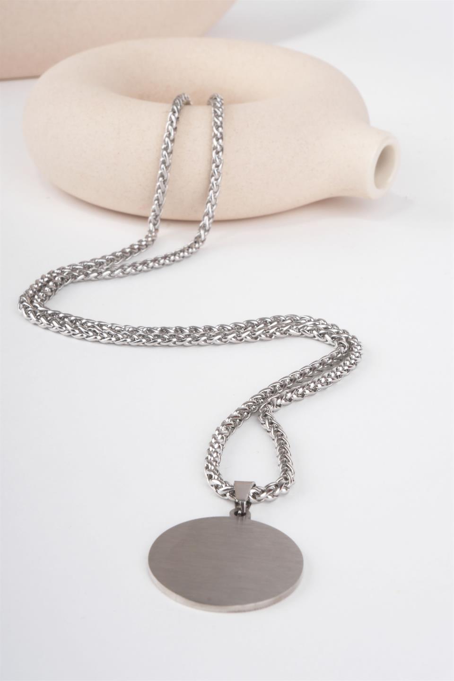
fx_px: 1267
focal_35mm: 67
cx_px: 227
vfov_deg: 30.1
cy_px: 340
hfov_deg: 20.3
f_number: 22
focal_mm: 44.7
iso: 400
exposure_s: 1/160
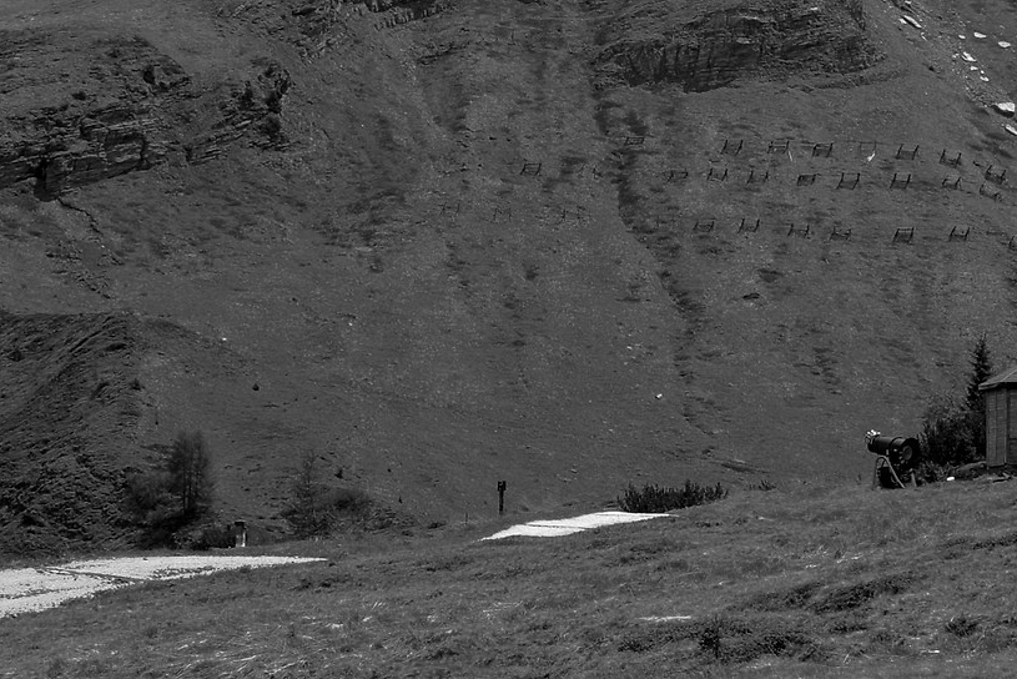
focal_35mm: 156
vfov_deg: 8.7
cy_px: -170
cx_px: 872
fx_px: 4408
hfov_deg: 13.1
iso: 200
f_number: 9
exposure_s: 1/180
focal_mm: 35
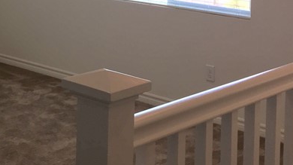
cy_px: -61
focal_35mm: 83
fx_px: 645
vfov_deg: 13.9
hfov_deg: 25.1
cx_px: 47
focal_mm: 4.15
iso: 32
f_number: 2.2
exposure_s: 1/100
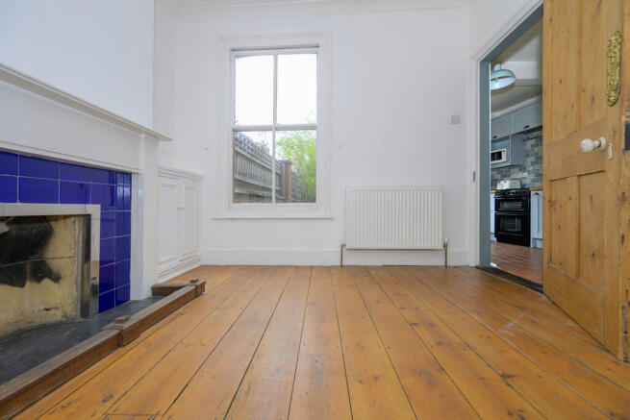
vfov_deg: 81.2
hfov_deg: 104.2
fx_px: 245
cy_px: 210
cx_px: 315
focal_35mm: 14
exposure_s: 1/125
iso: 320
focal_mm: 14
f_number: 6.3
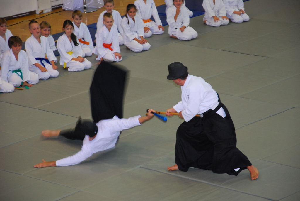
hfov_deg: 13.0
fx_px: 1314
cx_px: 150
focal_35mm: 158
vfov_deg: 8.7
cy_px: 100
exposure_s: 1/60
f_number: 7.1
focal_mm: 105
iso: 800
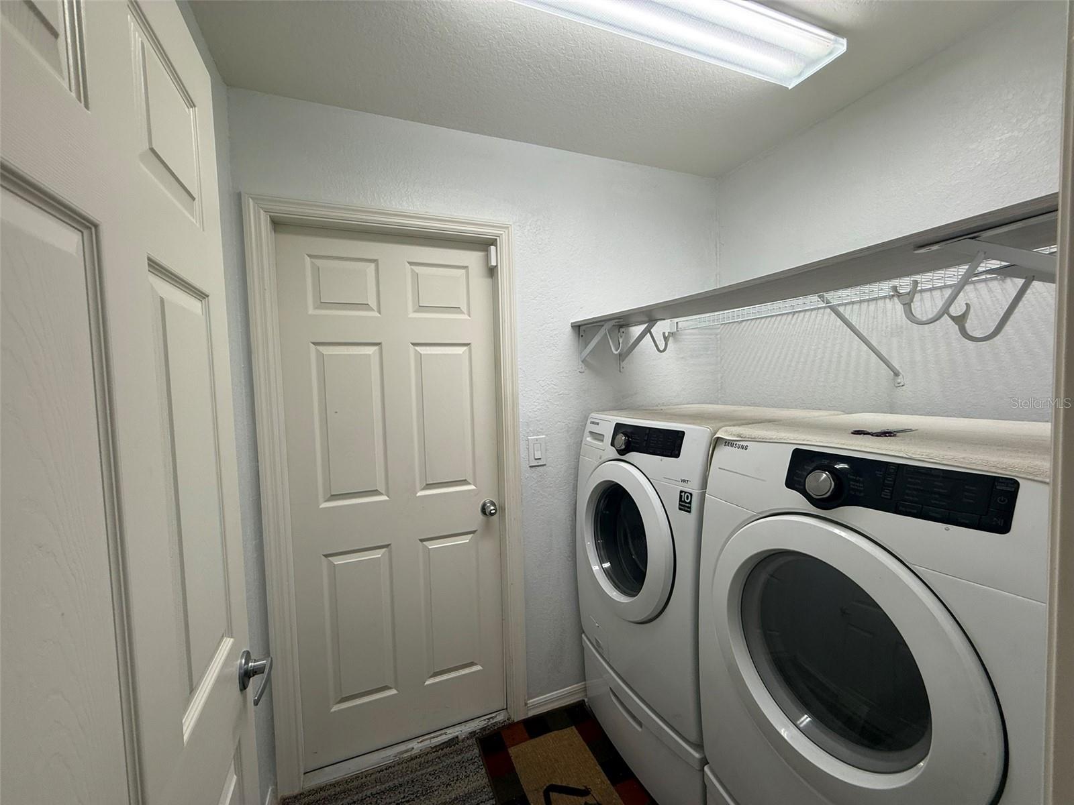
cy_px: 402
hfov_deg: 102.1
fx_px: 434
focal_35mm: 14
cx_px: 537
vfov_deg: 85.7
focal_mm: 2.22
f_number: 2.2
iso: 80
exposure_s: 1/120
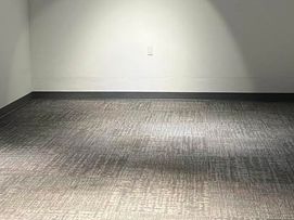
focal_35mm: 57
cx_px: 114
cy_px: 49
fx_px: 484
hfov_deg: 33.7
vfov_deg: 25.3
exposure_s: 1/60
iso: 250
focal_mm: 5.7
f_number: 1.5
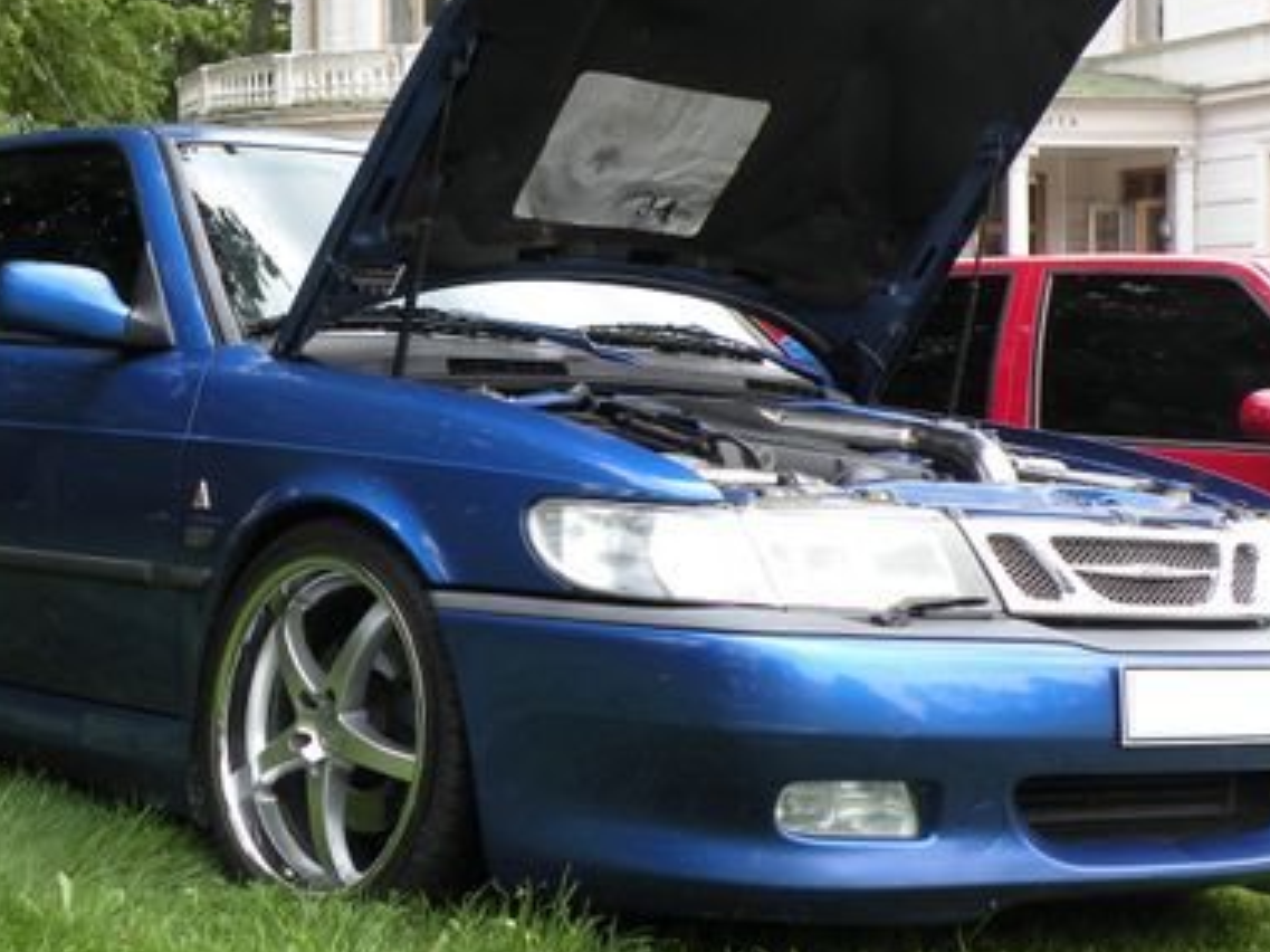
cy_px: 375
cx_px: 439
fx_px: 2604
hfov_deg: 27.3
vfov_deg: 20.7
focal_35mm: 71
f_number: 4
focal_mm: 7.4
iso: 64
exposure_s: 1/92.2
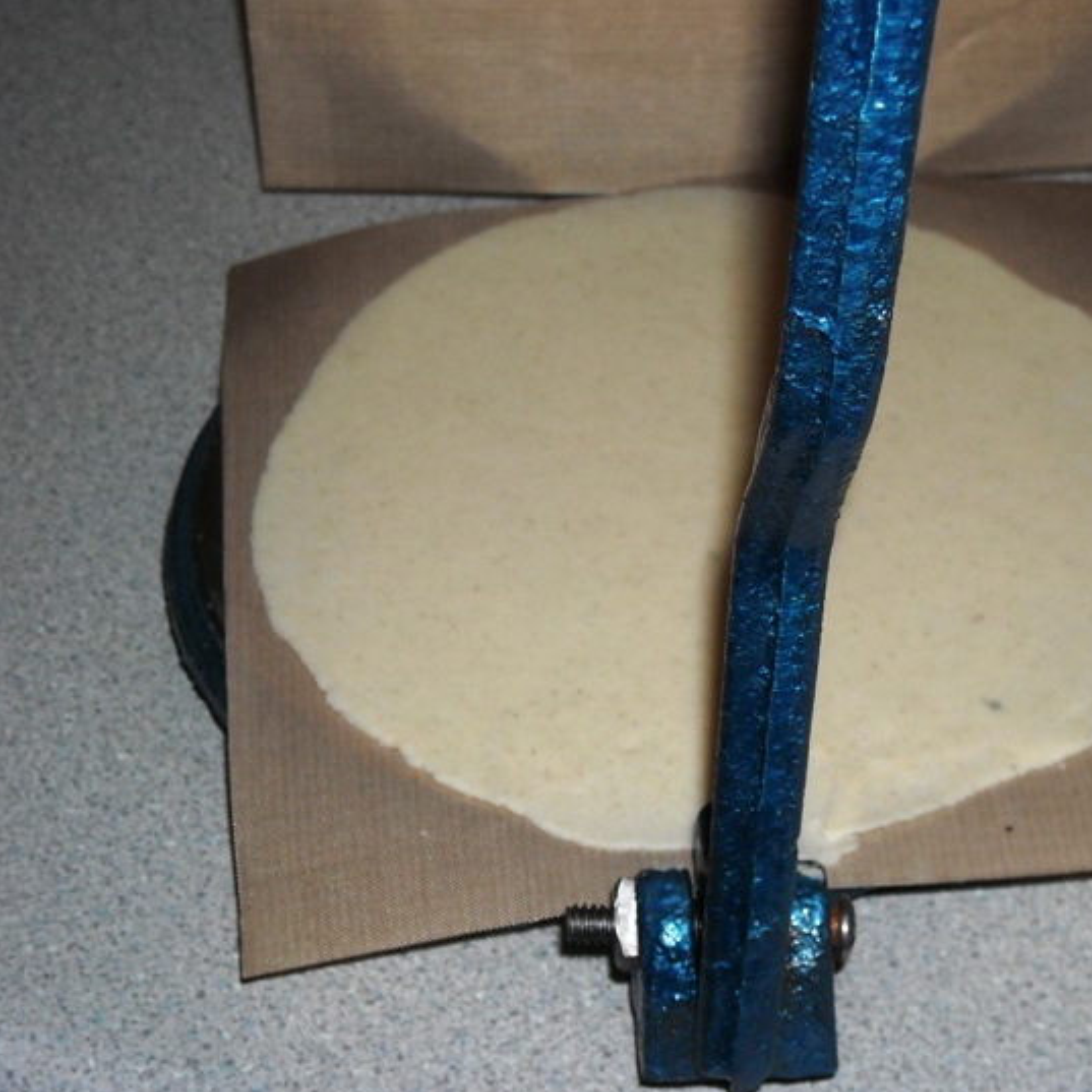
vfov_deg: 17.4
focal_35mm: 100
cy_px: 559
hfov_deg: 17.3
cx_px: 773
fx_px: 3569
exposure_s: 1/125
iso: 200
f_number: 3.9
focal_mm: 12.3
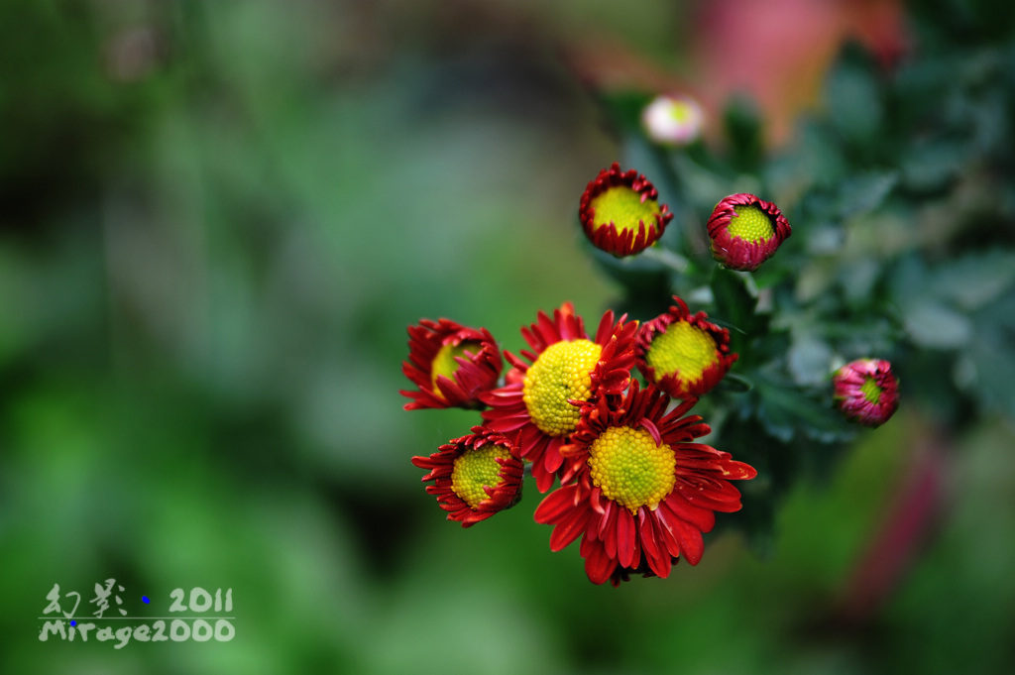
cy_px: 338
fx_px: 5634
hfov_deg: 10.3
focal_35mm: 200
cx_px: 508
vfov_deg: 6.9
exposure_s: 1/200
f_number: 4
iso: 280
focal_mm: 200
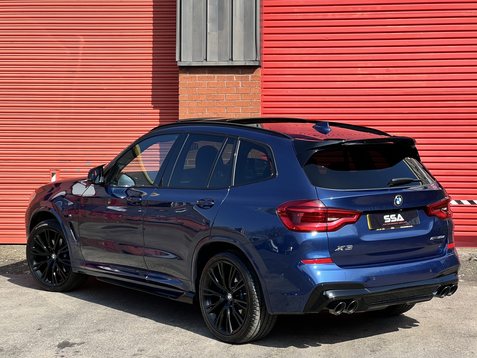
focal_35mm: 77
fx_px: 1061
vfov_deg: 19.1
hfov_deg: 25.3
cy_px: 179
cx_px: 238
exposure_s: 1/326
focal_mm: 9
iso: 32
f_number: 2.8
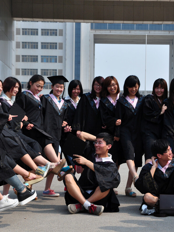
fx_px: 556
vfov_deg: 23.6
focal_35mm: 83
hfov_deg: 17.7
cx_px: 121
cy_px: 116
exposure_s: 1/400
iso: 200
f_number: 10
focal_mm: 38
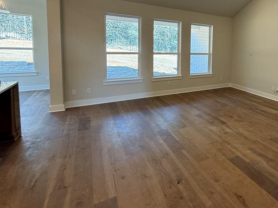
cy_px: 62
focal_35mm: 23
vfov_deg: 57.0
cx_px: 226
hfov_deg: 66.5
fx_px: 185
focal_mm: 2.22
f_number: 2.2
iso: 125
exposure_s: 1/120
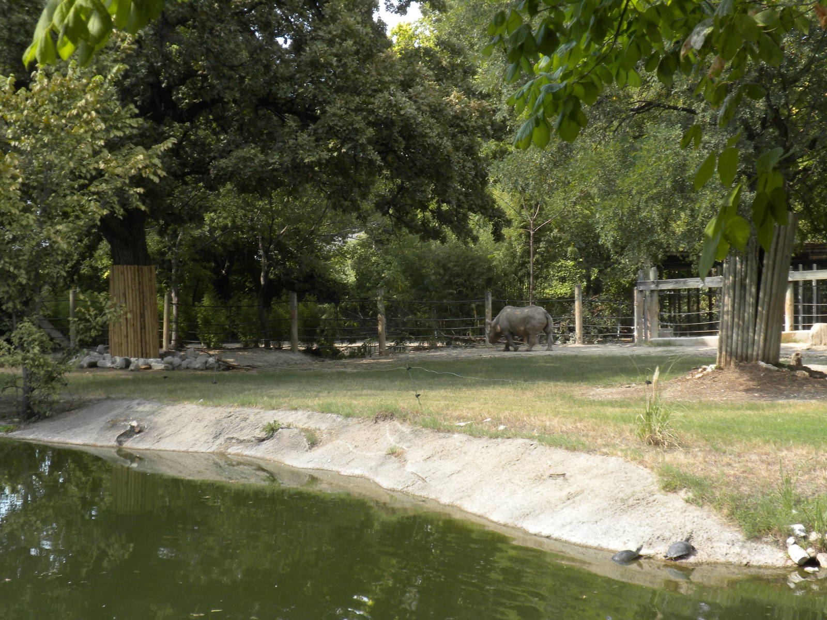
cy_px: 310
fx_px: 1433
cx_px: 414
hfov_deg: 32.2
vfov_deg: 24.4
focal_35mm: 60
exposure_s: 1/108
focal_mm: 10.7
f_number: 4.7
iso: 64
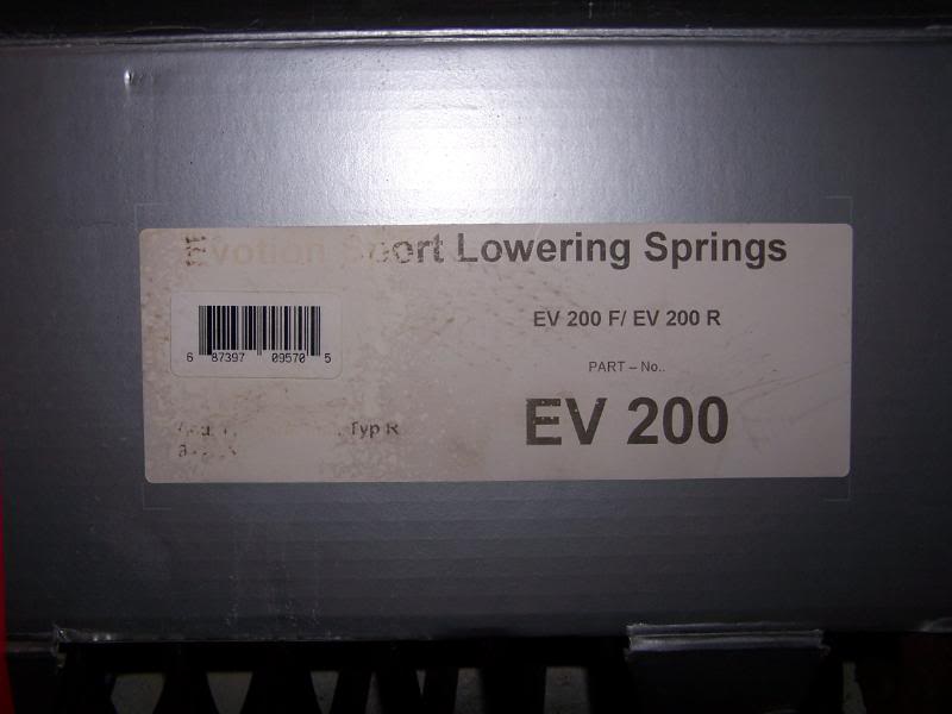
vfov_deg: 36.0
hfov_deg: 46.8
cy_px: 357
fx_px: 1100
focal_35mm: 40
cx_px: 476
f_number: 2.8
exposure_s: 1/60
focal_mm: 6.7
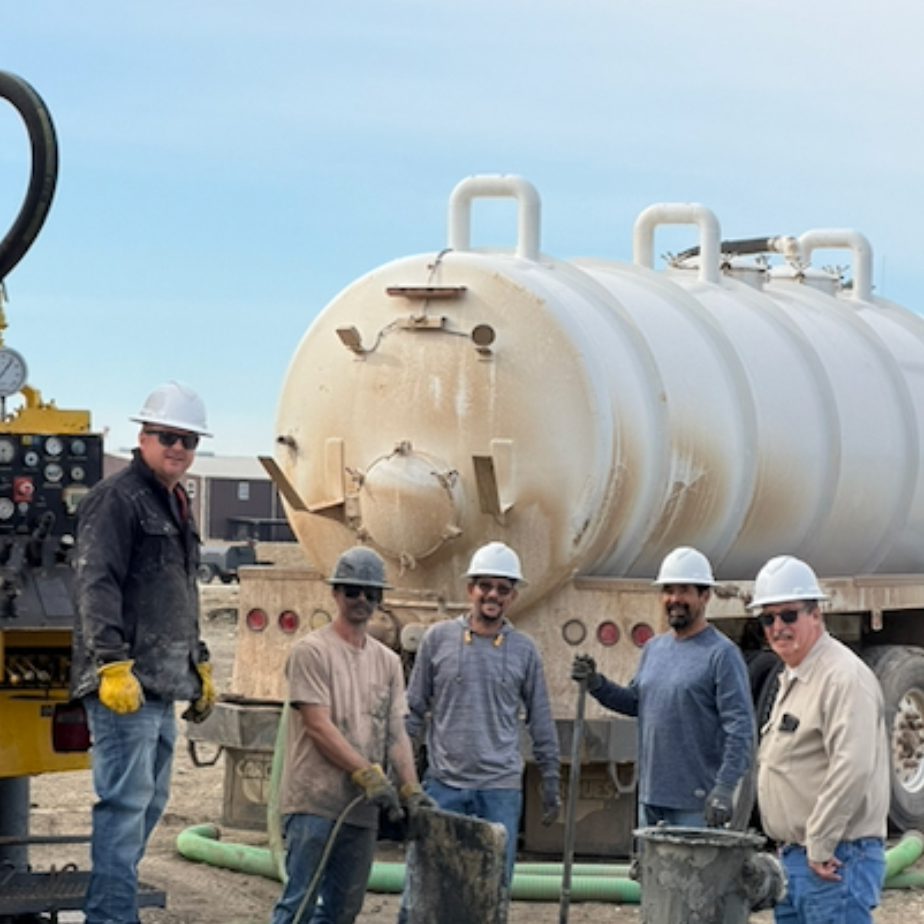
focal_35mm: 141
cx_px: 479
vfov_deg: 12.4
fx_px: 4258
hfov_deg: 12.4
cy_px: 565
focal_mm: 16.89
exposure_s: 1/638
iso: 32
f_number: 2.8
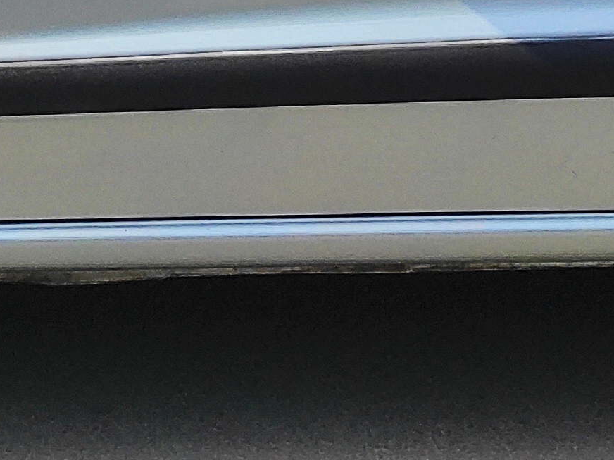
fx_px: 2358
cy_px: -718
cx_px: 520
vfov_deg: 9.6
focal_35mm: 133
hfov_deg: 14.7
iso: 100
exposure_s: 1/1161
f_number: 1.89
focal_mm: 5.43
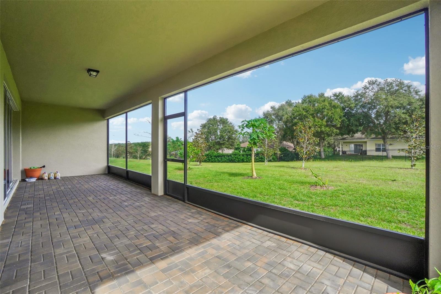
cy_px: 147
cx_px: 220
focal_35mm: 15
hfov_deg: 100.4
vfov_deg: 77.3
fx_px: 184
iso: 400
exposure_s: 1/250
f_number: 8
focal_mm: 10
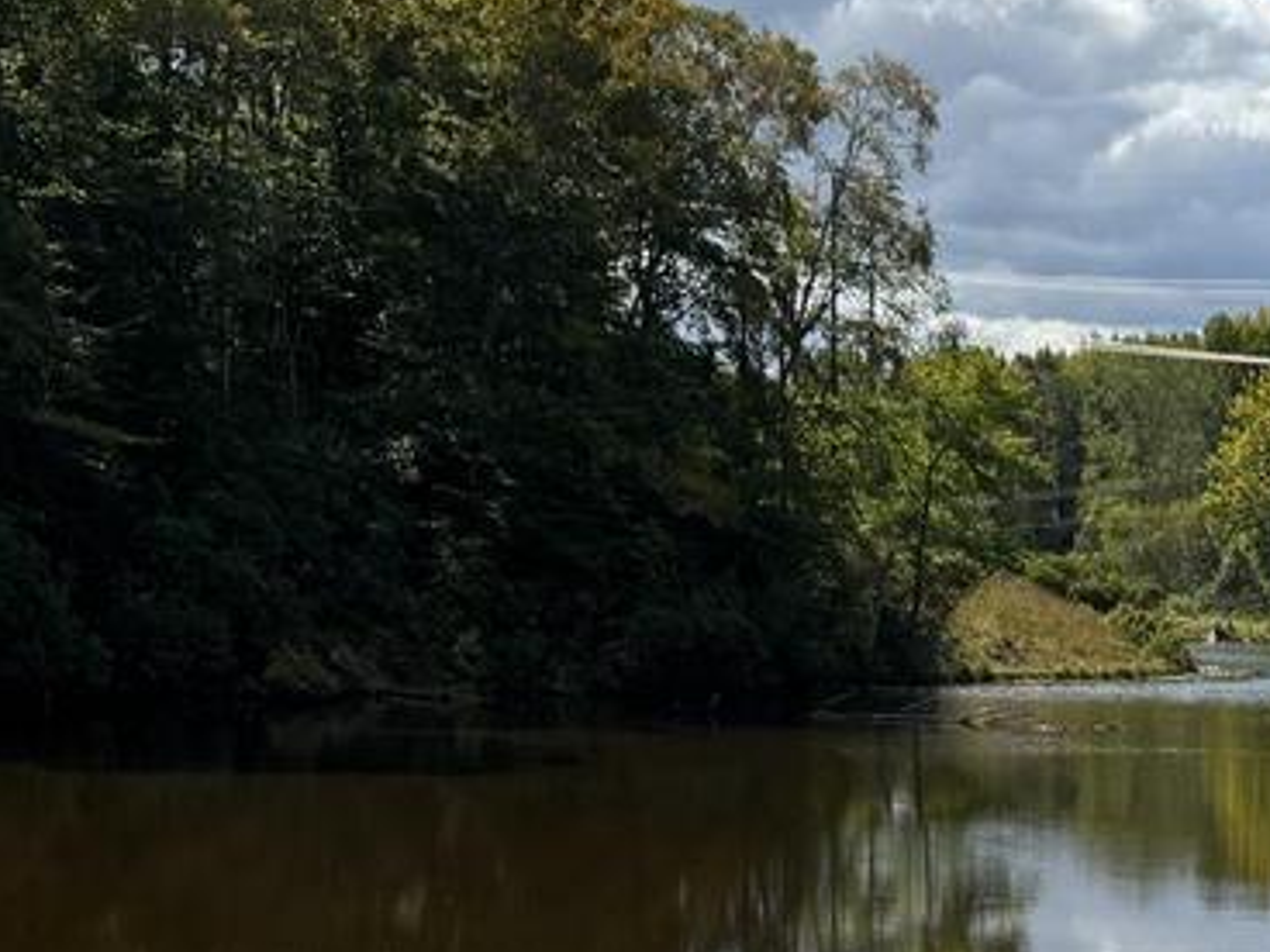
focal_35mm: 94
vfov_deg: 15.3
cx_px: 1591
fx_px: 3449
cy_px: 1066
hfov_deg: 19.4
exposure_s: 1/4310
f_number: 1.78
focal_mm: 6.76
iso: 80
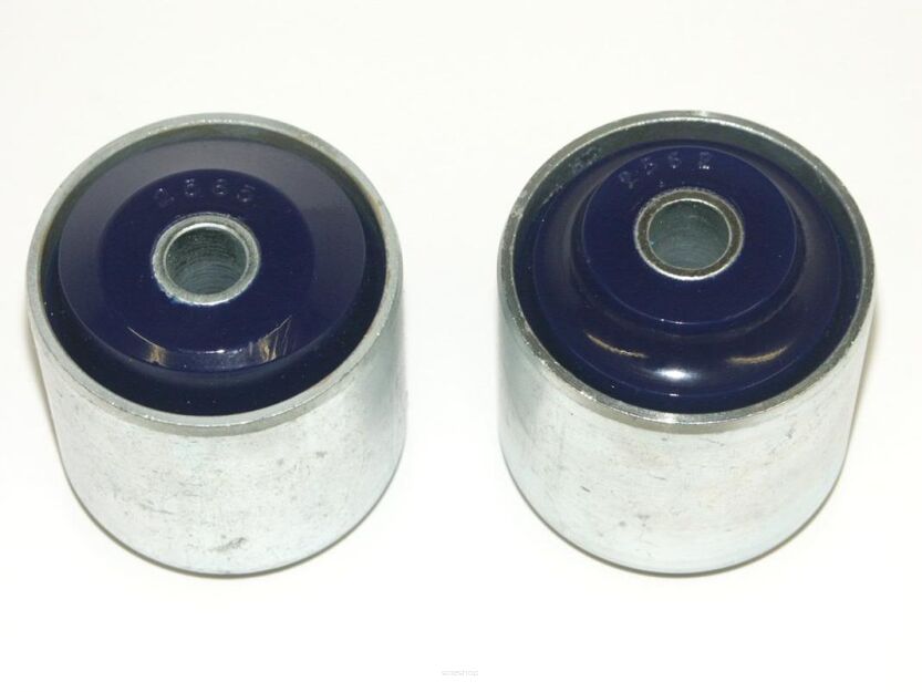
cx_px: 461
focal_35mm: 120
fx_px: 3197
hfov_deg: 16.4
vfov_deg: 12.4
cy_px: 346
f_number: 5.6
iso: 200
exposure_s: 1/125
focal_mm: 29.71
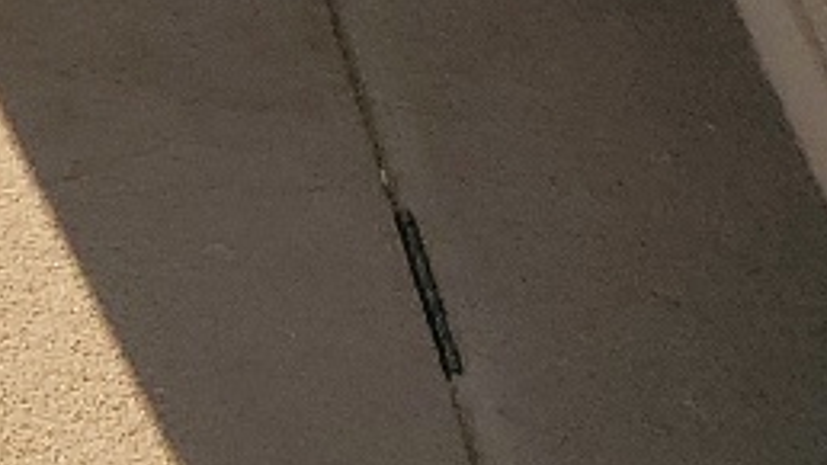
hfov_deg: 10.5
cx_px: -1186
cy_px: -1395
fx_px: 3859
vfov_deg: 5.9
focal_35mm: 176
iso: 50
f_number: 1.5
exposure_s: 1/714
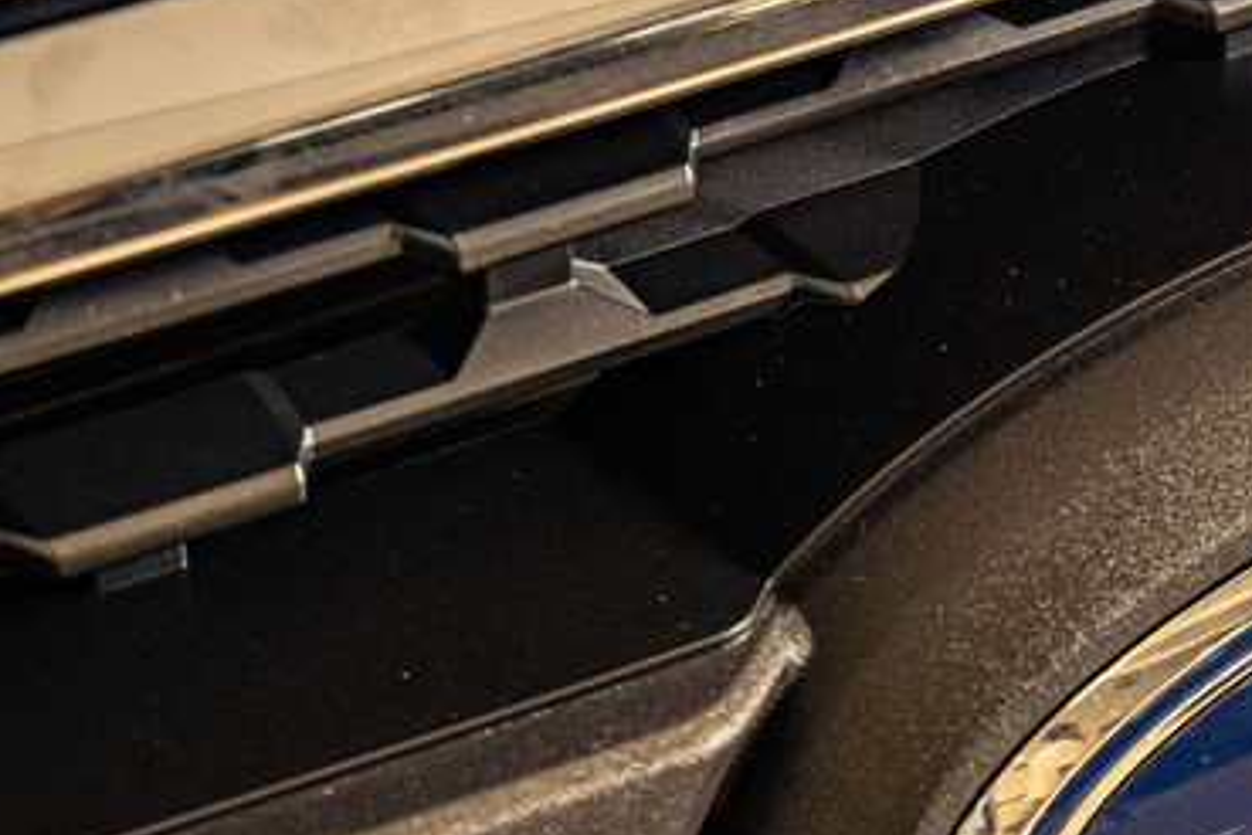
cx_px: 1569
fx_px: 6364
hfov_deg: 11.0
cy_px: 703
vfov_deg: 7.5
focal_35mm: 183
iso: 500
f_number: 5
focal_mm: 66
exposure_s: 1/125
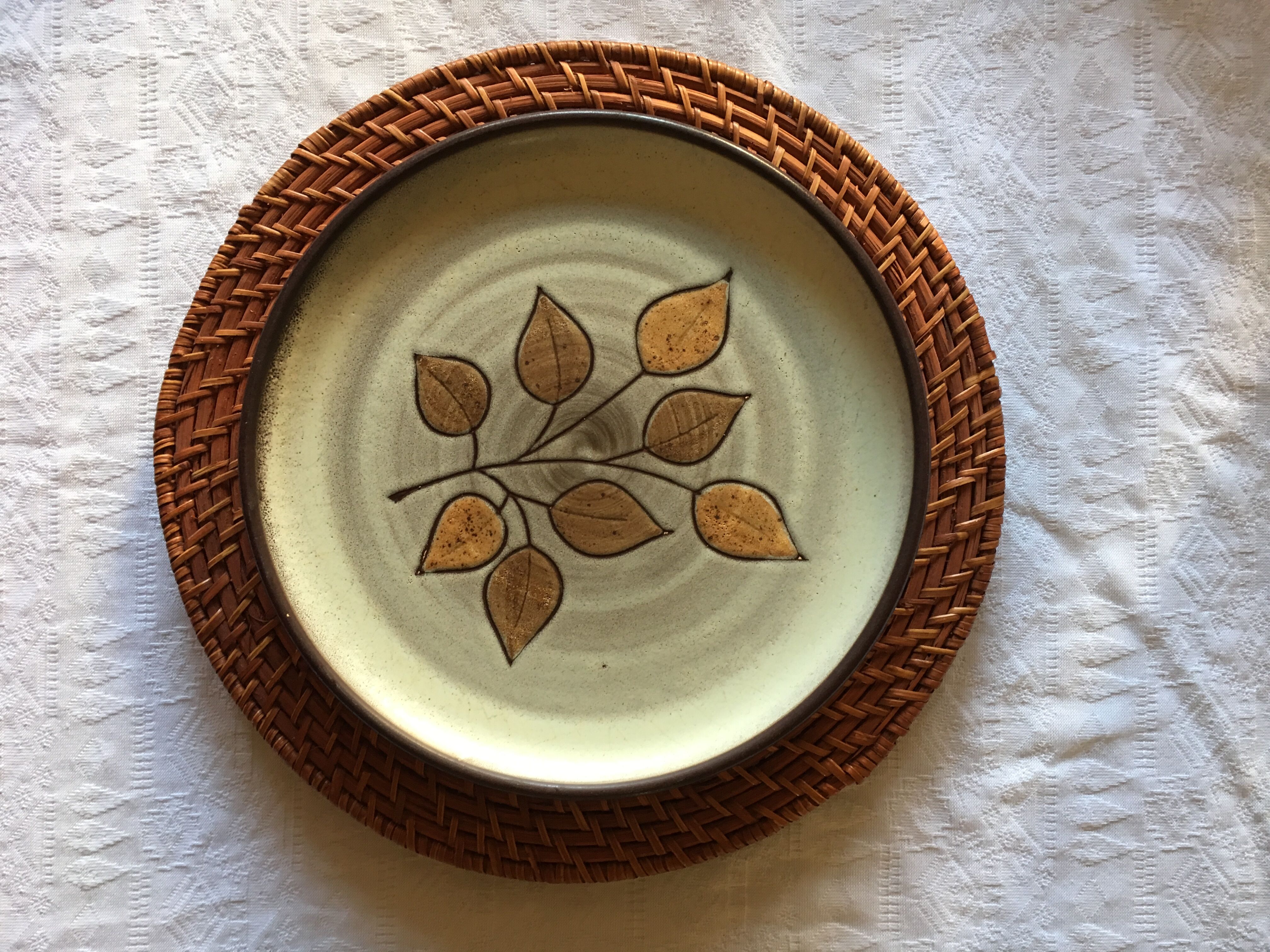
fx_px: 1064
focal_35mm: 29
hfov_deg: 61.7
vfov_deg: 48.2
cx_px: 635
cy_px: 476
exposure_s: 1/33
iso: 100
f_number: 2.2
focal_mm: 4.15
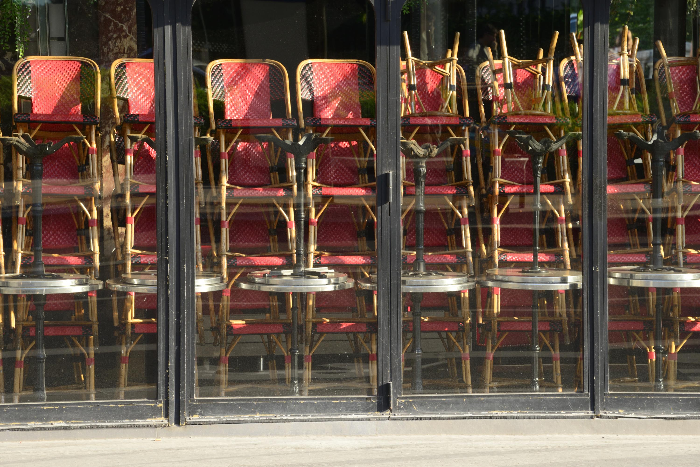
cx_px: 350
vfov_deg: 6.9
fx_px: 3890
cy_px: 234
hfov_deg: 10.3
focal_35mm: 200
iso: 400
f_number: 14
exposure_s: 1/50
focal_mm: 200
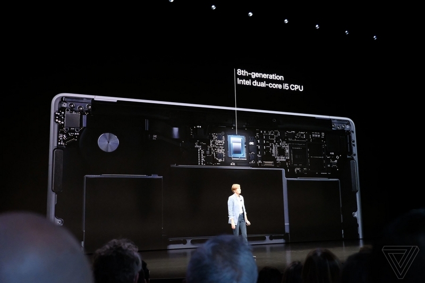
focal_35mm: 35
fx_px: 413
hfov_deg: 54.5
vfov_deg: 37.8
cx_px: 212
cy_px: 142
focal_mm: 23.3
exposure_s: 1/125
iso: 8000
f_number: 4
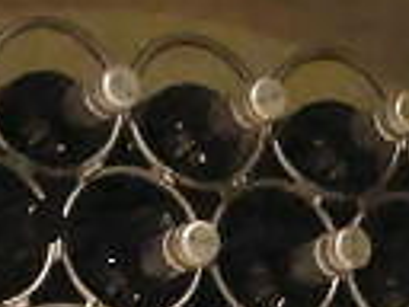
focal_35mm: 243
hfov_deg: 8.1
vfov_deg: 5.8
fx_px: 2871
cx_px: 336
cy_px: 819
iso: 3200
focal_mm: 7
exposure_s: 1/15
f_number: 3.8
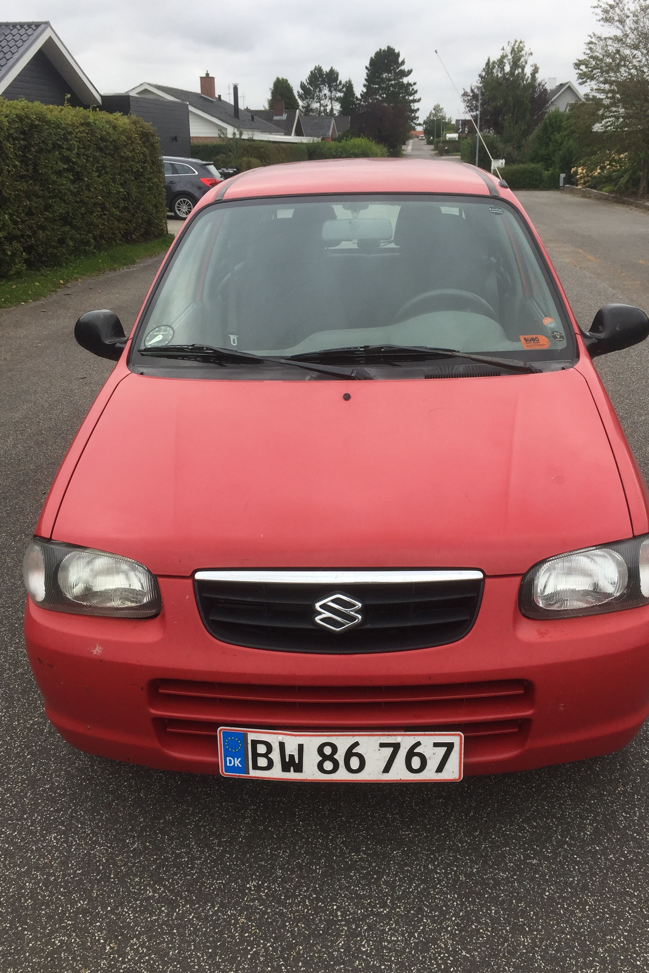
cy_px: 479
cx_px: 362
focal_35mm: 31
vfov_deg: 60.3
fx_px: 838
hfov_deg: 42.3
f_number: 2.2
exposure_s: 1/416
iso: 32
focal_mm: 4.15
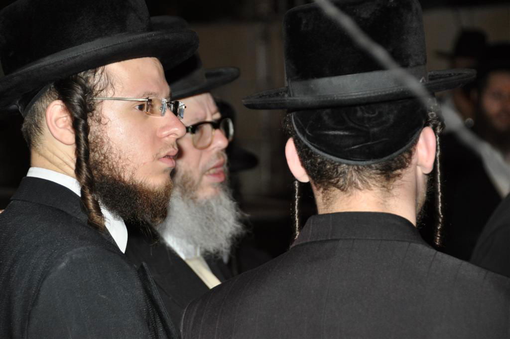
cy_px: 170
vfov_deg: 8.7
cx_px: 255
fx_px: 2228
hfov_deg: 13.1
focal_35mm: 158
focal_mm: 105
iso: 800
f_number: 5.3
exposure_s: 1/60
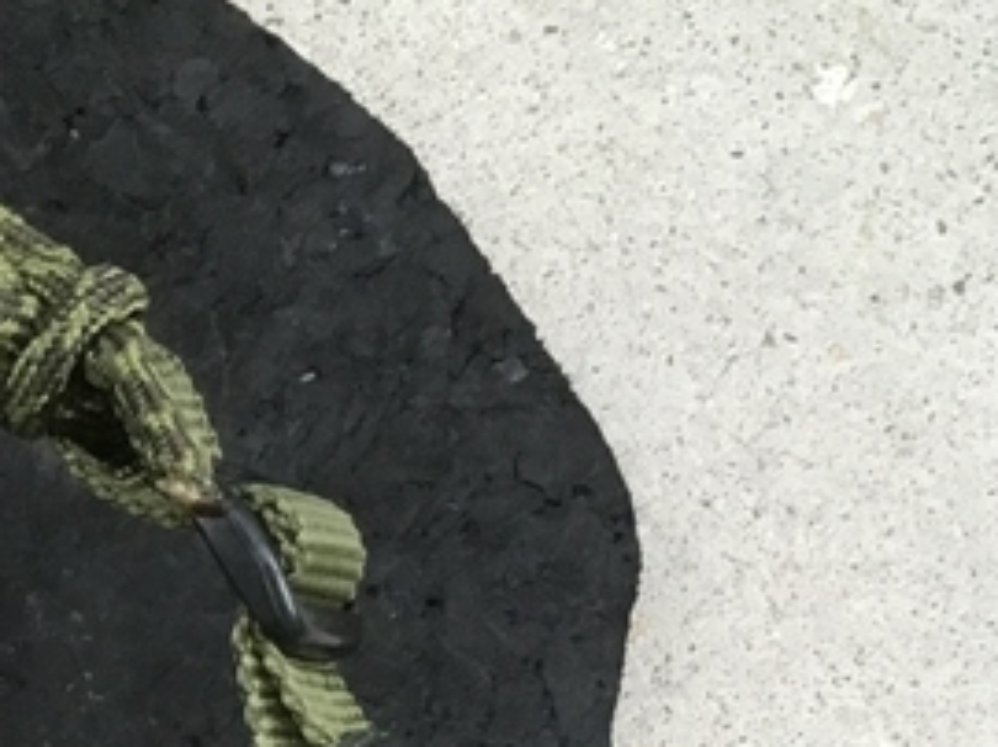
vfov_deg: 10.9
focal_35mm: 129
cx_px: -732
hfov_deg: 13.8
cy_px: 1246
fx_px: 3716
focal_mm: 4.15
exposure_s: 1/30
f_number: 2.2
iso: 100
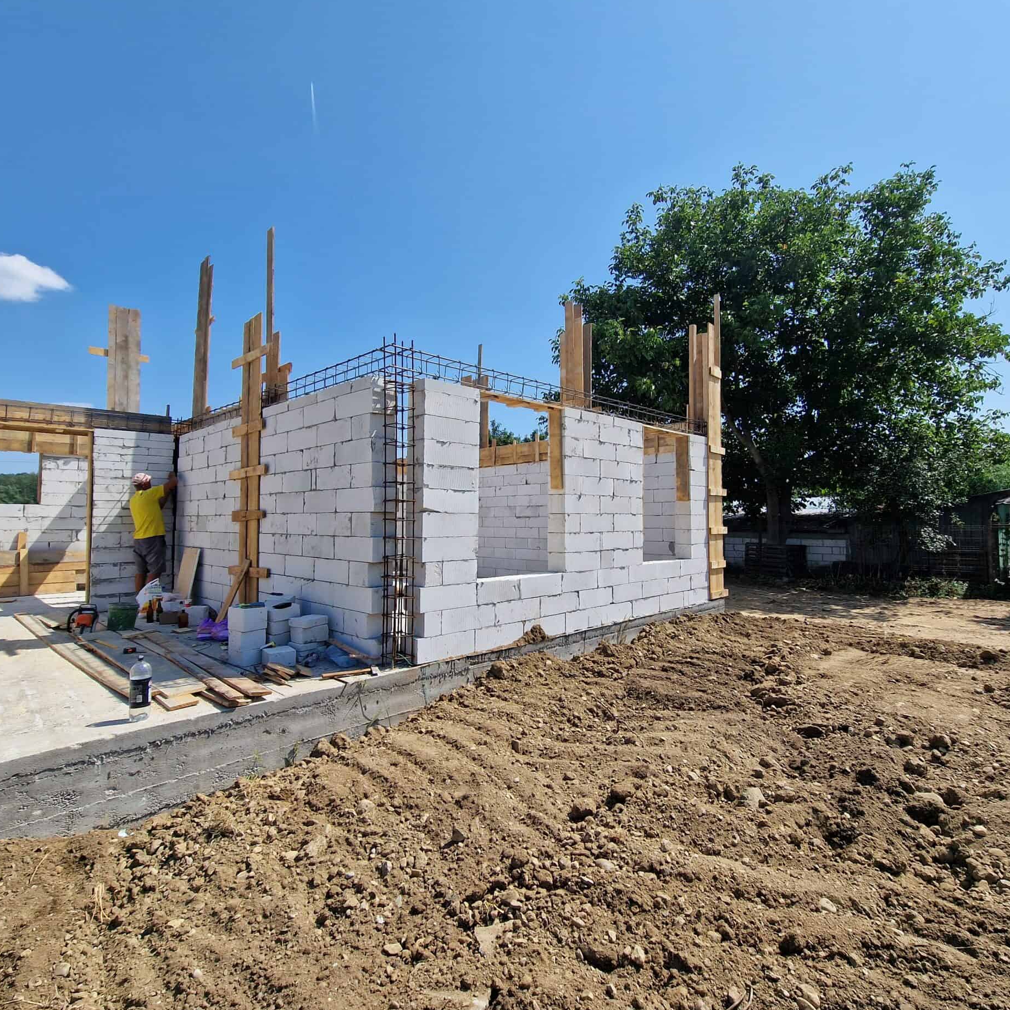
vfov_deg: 87.4
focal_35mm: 16
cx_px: 531
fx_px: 528
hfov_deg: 87.4
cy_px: 495
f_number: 2.2
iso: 50
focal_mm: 2.2
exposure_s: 1/2560
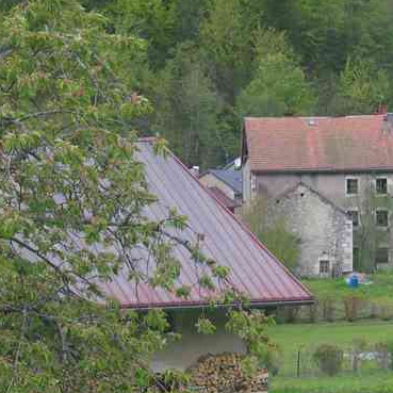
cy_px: 229
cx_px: 493
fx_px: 1993
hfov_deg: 11.0
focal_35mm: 155
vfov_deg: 11.3
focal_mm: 45
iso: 400
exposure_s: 1/80
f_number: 8
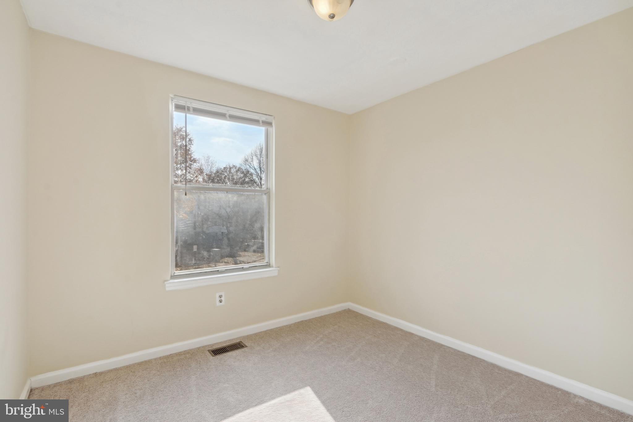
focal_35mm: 16
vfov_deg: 73.7
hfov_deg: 96.7
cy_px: 211
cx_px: 316
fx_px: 281
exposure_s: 1/1250
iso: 800
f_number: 8
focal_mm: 16
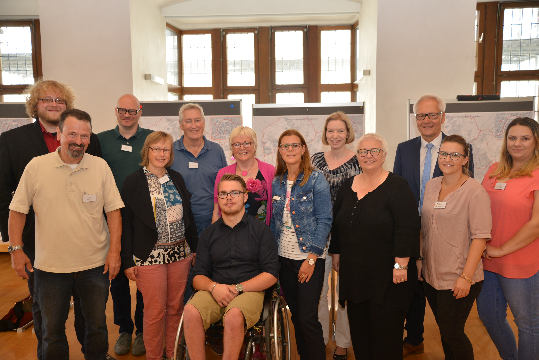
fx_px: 509
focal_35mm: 34
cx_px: 270
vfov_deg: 38.9
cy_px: 180
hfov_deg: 55.8
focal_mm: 34
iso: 500
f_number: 4
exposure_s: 1/60
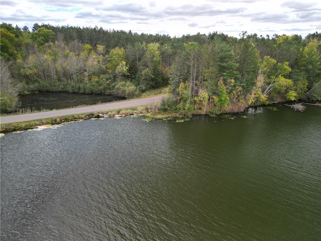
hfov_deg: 71.6
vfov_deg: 56.8
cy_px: 120
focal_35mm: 24
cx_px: 160
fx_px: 223
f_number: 1.7
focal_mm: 6.72
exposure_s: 1/400
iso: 100
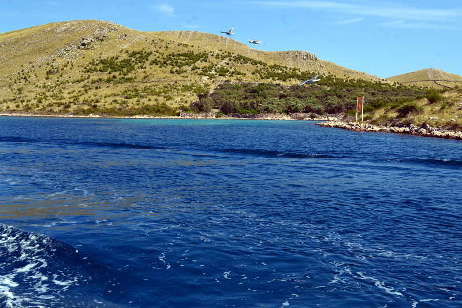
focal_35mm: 42
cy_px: 154
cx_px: 231
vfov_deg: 31.9
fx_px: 539
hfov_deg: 46.4
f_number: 11
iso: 400
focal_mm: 28
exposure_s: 1/500
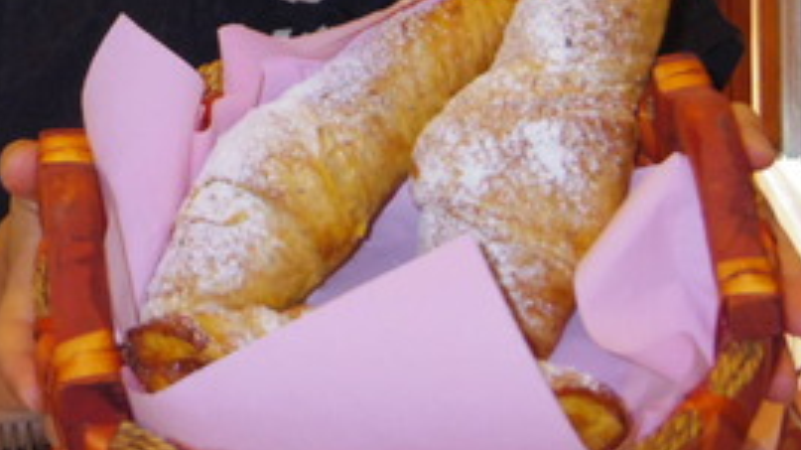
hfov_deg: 16.9
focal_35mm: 127
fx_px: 2696
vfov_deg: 9.4
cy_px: -104
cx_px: 336
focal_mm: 10.1
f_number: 3.5
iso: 400
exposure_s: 1/30
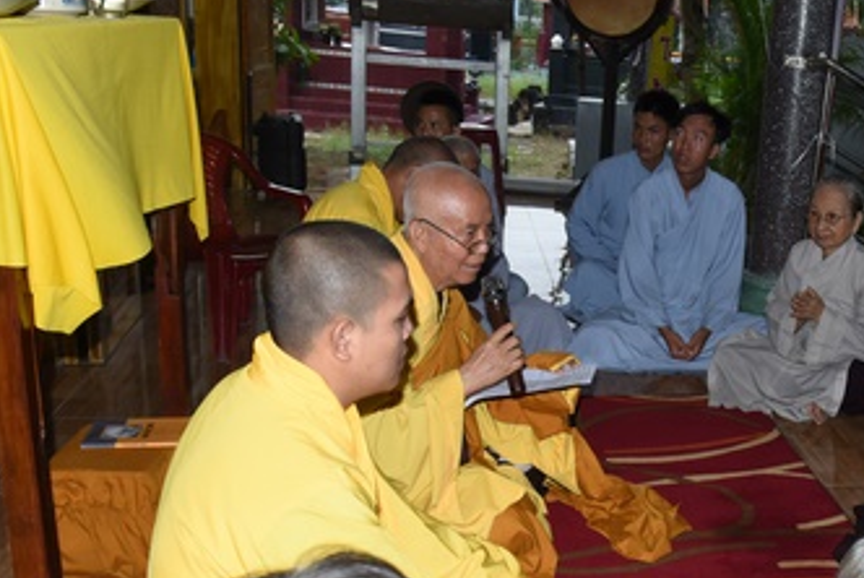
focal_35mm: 47
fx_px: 1129
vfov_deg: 28.6
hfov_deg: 39.3
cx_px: 755
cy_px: 362
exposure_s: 1/50
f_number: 5
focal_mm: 24
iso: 1000
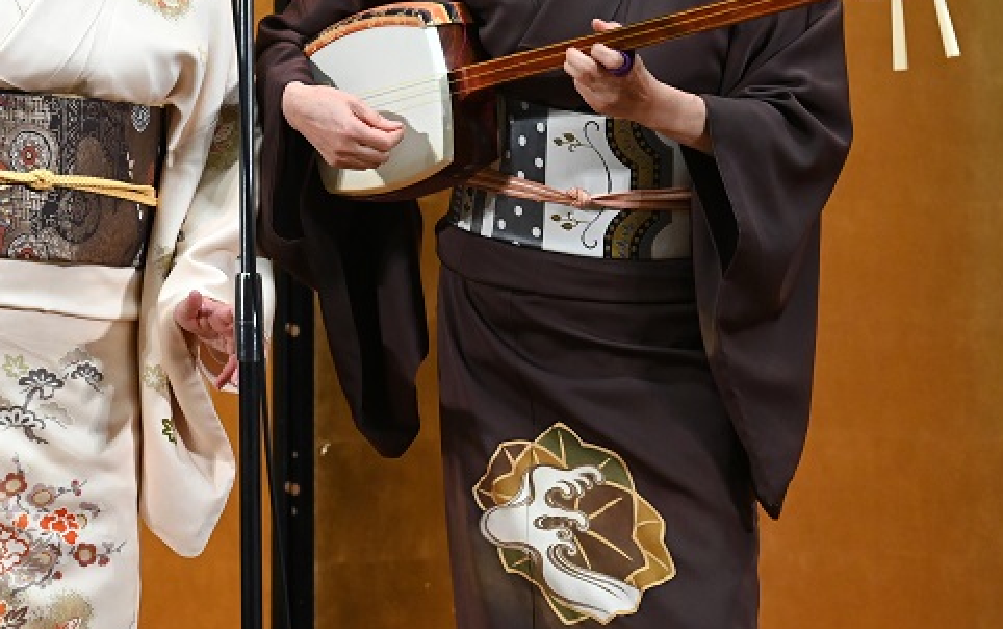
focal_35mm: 345
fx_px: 9437
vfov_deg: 3.8
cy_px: 81
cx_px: 312
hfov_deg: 6.1
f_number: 5.6
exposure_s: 1/125
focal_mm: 180
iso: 4000
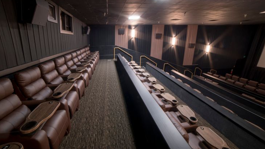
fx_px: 105
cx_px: 130
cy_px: 74
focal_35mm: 15
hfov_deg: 103.0
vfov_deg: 70.5
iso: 200
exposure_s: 30
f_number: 22
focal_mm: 14
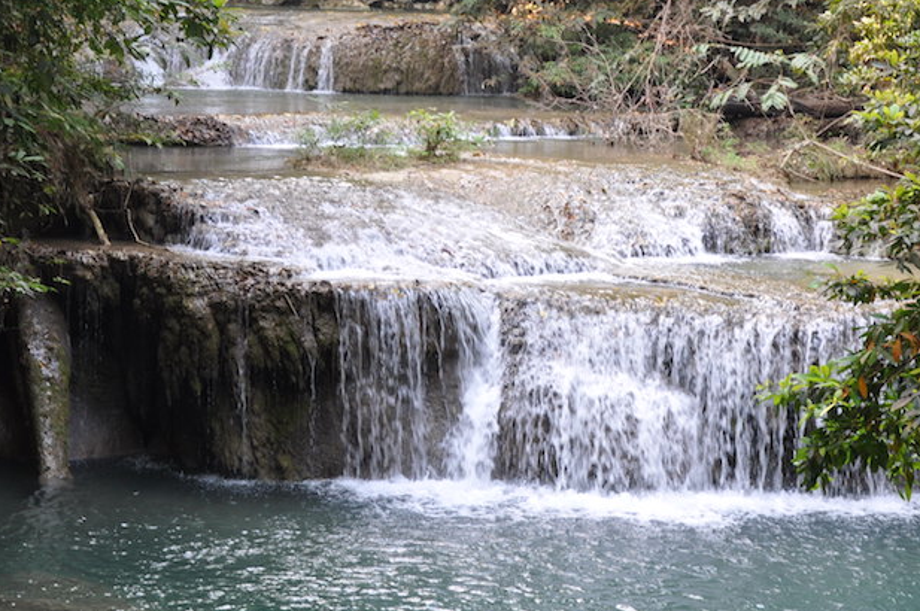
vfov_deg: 13.9
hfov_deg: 20.8
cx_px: 446
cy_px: 155
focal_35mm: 98
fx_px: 2502
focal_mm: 42
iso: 400
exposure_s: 1/80
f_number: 4.8
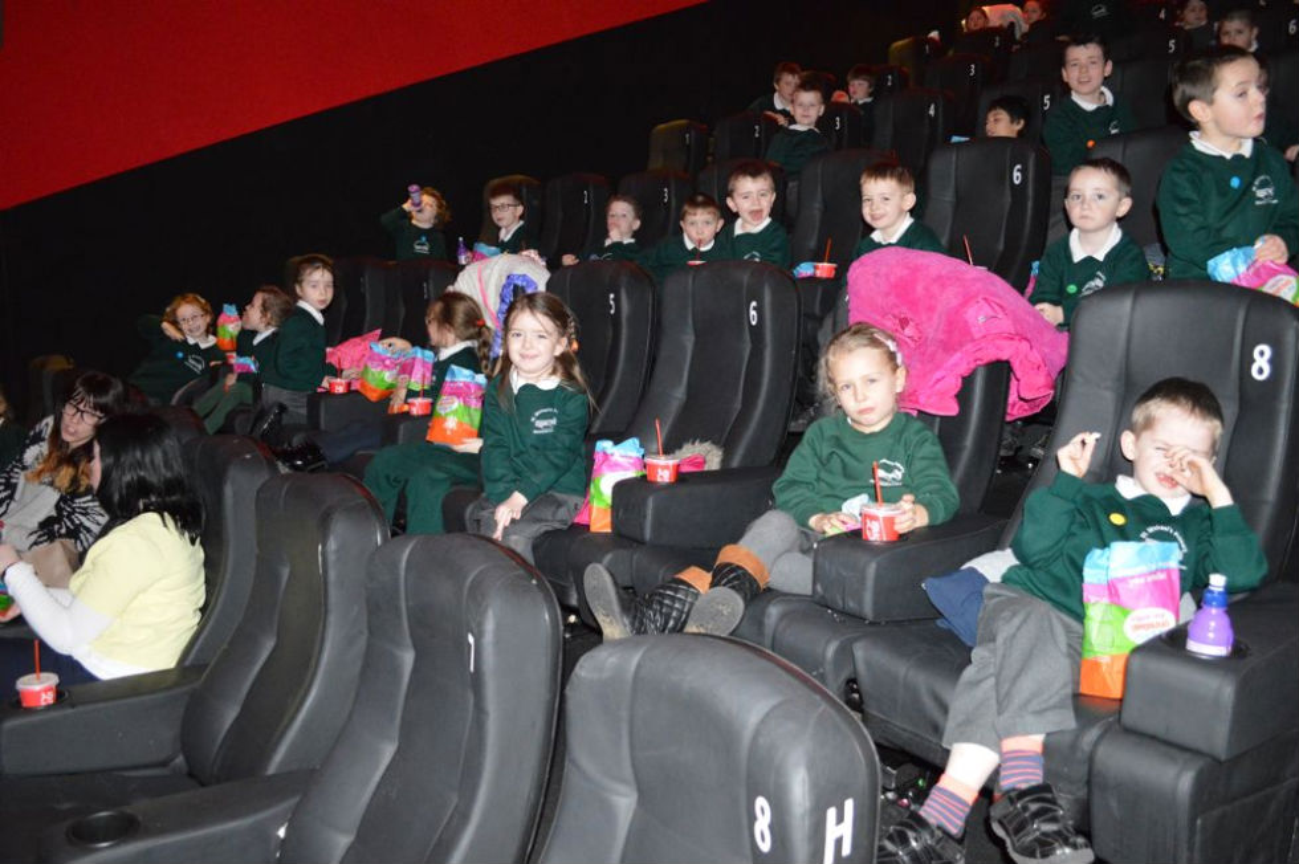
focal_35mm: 27
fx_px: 974
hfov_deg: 67.4
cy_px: 432
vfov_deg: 47.9
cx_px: 650
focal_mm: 18
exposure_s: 1/60
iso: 3200
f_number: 3.5
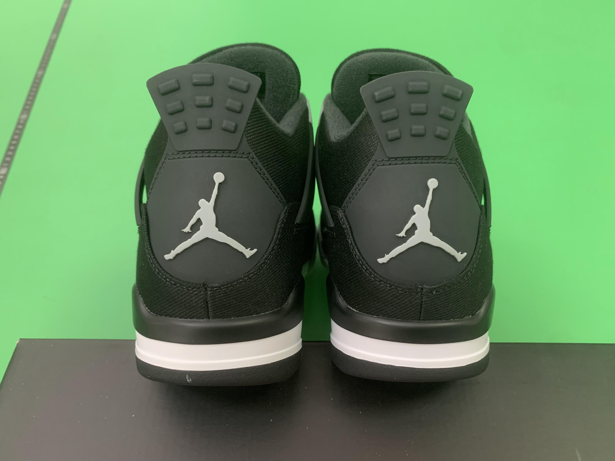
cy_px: 230
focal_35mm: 26
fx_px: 462
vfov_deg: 53.1
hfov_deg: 67.3
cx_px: 308
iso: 320
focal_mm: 4.25
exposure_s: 1/60
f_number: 1.8
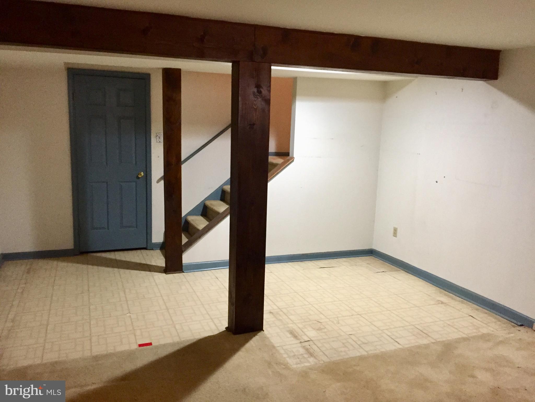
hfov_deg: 61.7
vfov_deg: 48.2
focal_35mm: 29
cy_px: 201
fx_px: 448
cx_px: 268
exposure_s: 1/20
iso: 250
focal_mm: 4.15
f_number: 2.2
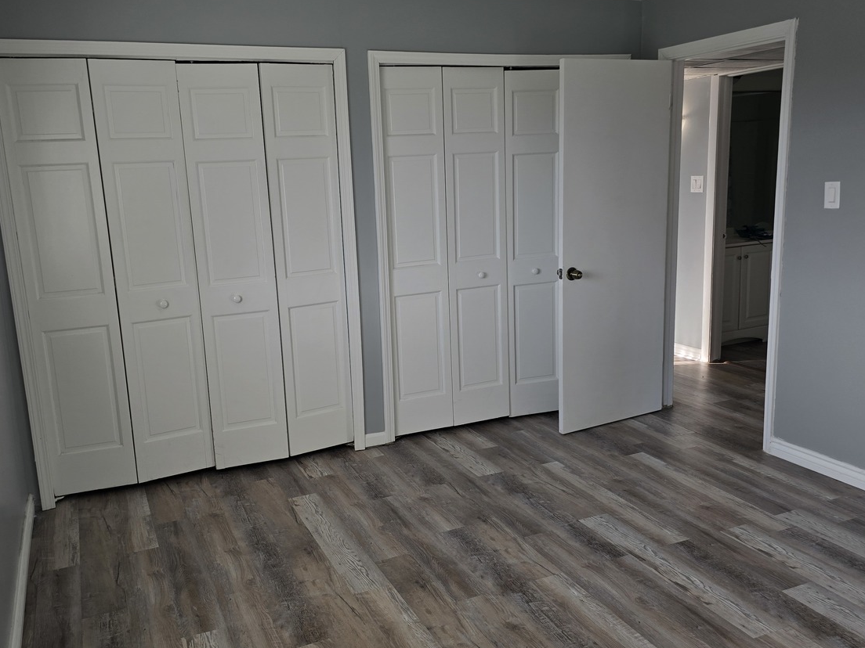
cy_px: 301
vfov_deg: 46.8
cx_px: 400
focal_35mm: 30
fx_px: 750
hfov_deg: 59.9
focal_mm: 6.3
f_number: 1.7
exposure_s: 1/180
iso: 40
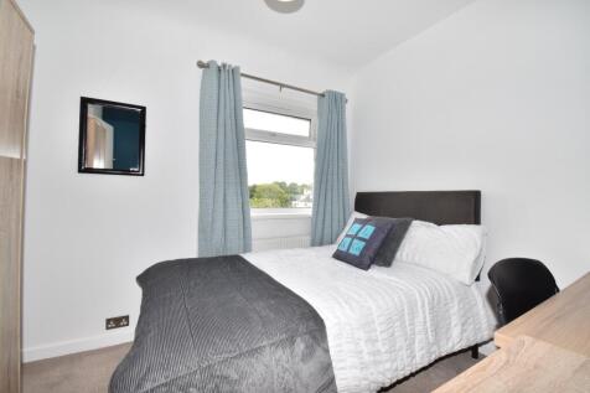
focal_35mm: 15
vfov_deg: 77.3
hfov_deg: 100.4
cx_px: 295
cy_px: 196
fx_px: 246
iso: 450
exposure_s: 1/60
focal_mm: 10
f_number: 13
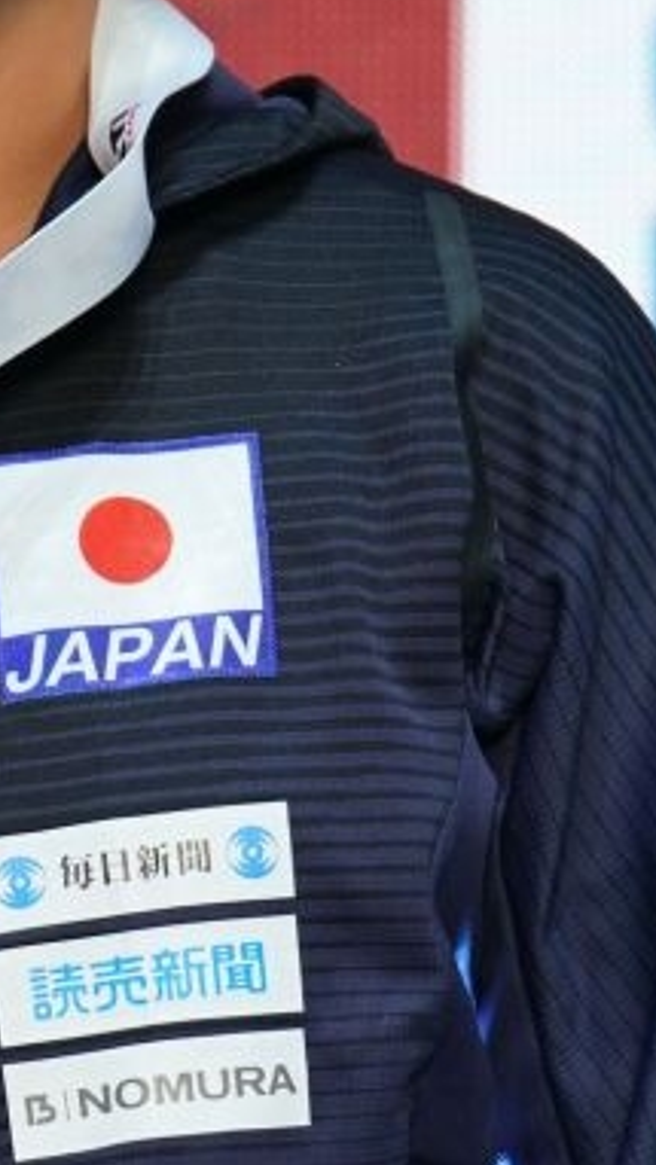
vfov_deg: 2.3
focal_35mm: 960
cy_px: 610
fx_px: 29674
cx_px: -6
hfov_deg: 1.3
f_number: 2.8
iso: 400
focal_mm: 195
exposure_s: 1/250
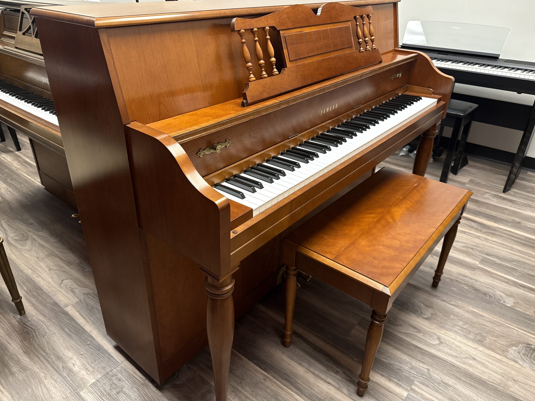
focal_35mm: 25
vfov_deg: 54.9
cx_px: 260
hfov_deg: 69.4
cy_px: 198
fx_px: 386
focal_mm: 6.76
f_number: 1.78
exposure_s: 1/60
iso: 400
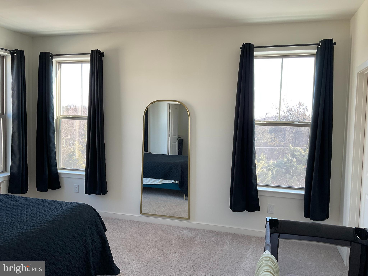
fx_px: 308
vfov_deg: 48.2
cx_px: 184
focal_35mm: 29
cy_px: 138
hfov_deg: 61.7
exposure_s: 1/120
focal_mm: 3
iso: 32
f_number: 1.8
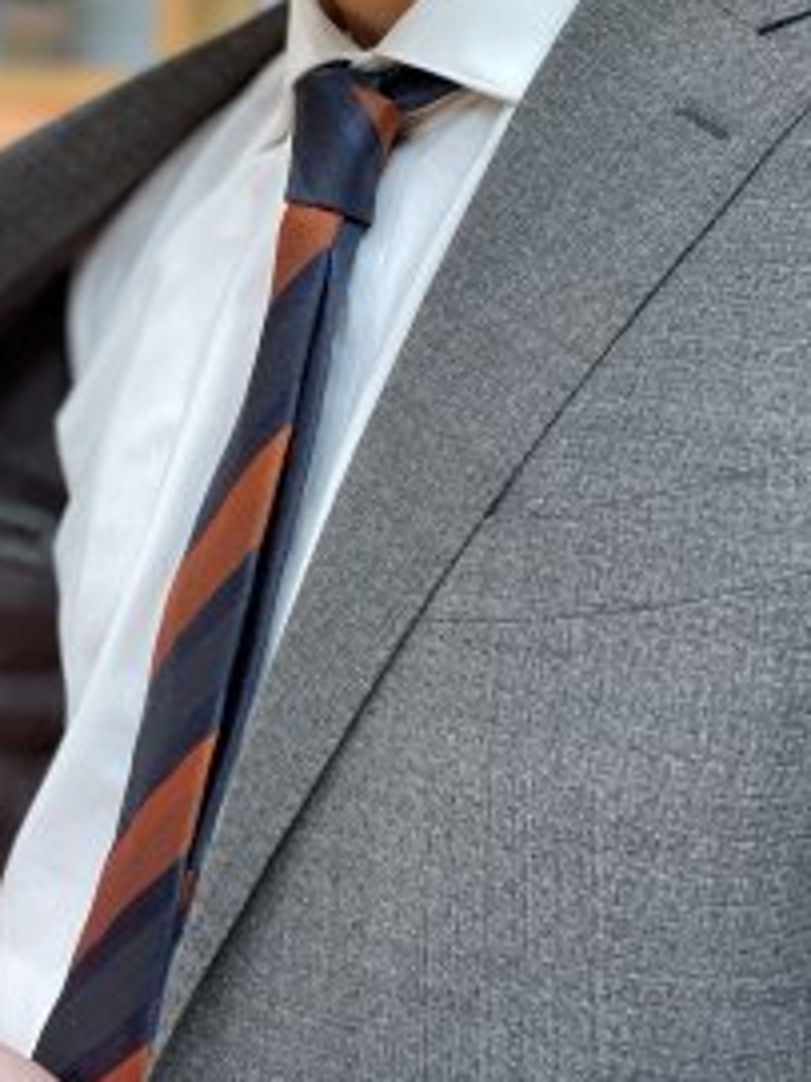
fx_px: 2001
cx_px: 28
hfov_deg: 22.2
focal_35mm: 64
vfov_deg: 29.8
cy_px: 285
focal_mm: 4.2
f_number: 1.6
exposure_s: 1/121
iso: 40
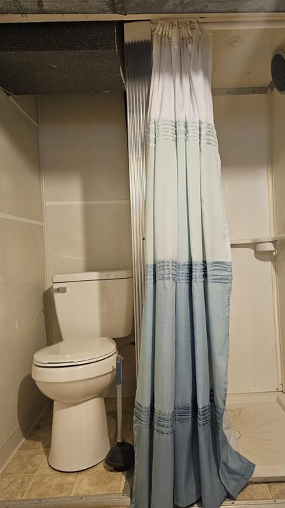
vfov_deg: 71.9
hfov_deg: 44.1
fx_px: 349
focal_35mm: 26
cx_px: 172
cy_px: 253
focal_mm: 6.3
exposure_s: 1/120
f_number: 1.7
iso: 1000
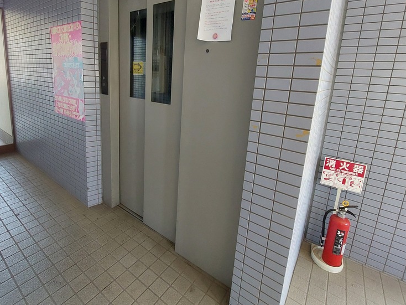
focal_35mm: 17
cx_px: 190
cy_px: 115
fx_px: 199
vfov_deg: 73.5
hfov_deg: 90.9
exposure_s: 1/60
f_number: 2.2
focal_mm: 1.74
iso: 320
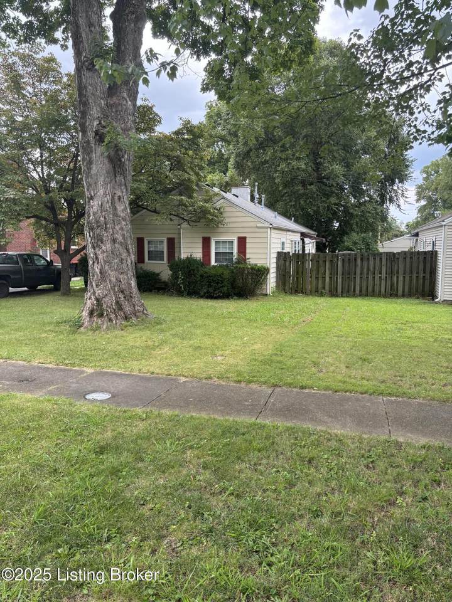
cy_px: 301
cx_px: 226
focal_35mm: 26
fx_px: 453
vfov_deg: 67.3
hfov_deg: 53.1
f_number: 1.6
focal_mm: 5.96
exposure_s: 1/246
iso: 50
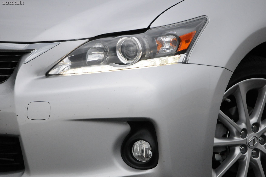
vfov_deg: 5.7
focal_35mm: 240
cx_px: 133
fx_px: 1771
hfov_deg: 8.6
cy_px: 88
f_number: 5.3
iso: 2000
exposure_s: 1/640
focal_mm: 160
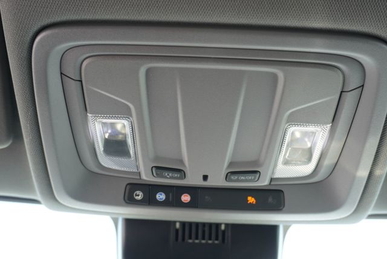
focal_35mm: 36
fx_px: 387
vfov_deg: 36.9
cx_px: 194
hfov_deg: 53.1
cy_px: 130
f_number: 4.5
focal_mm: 24
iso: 250
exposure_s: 1/60
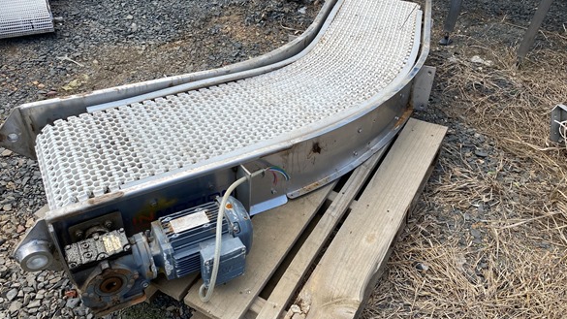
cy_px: 171
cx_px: 301
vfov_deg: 37.8
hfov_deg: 62.6
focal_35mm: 31
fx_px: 466
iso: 32
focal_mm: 4.25
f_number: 1.8
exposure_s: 1/1103
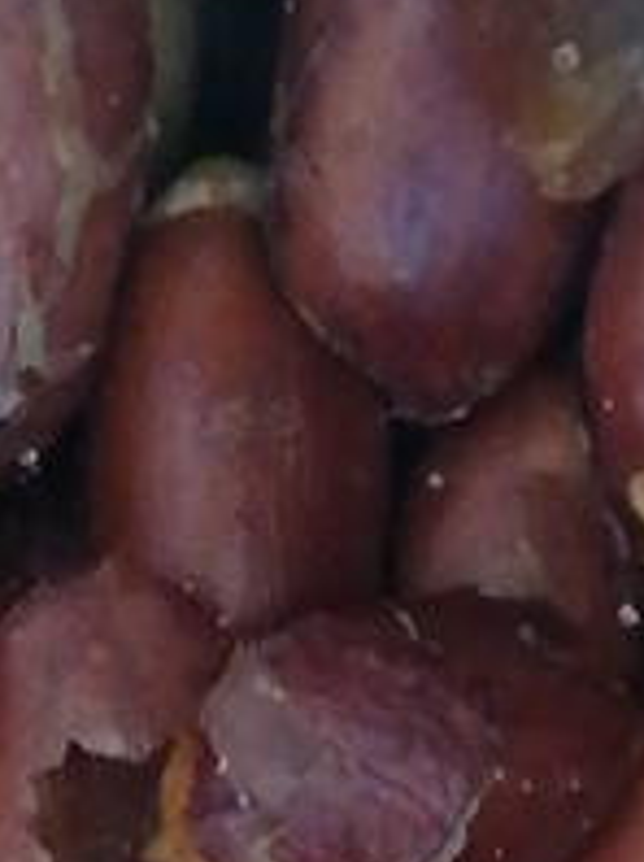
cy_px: 1685
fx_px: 6339
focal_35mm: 255
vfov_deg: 7.5
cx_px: 670
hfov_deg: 5.8
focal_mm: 5.3
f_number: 1.8
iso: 640
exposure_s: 1/25
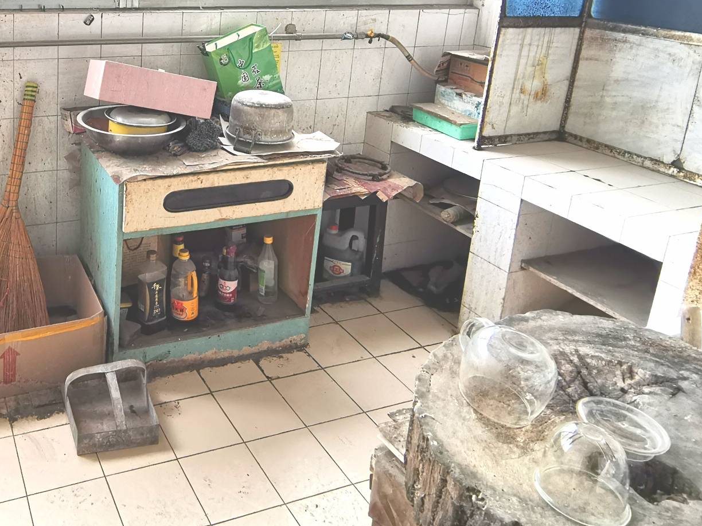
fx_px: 649
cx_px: 119
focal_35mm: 32
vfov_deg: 41.5
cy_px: 79
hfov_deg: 52.3
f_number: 2.2
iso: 125
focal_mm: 2.23
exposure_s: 1/50
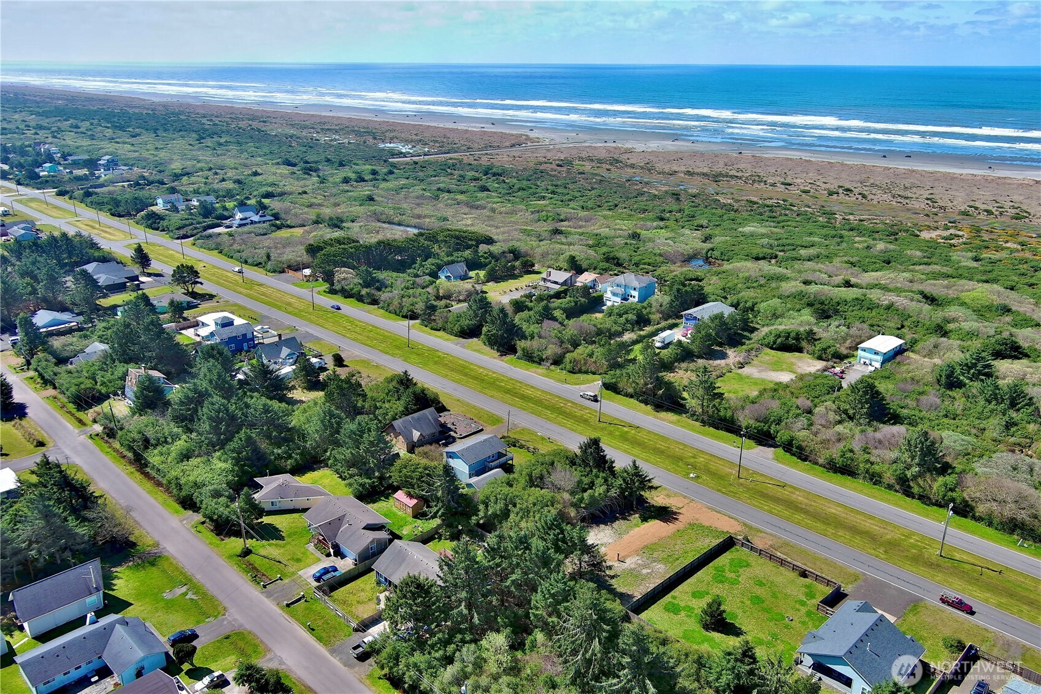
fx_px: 838
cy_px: 347
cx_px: 520
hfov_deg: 63.7
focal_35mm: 29
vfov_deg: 45.0
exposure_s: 1/1040
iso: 100
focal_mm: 10.57
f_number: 2.8
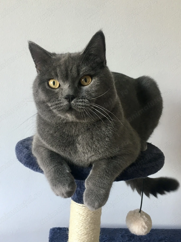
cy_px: 117
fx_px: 223
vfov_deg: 56.8
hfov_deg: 44.2
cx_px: 89
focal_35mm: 32
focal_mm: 4.15
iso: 80
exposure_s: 1/33
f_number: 2.2
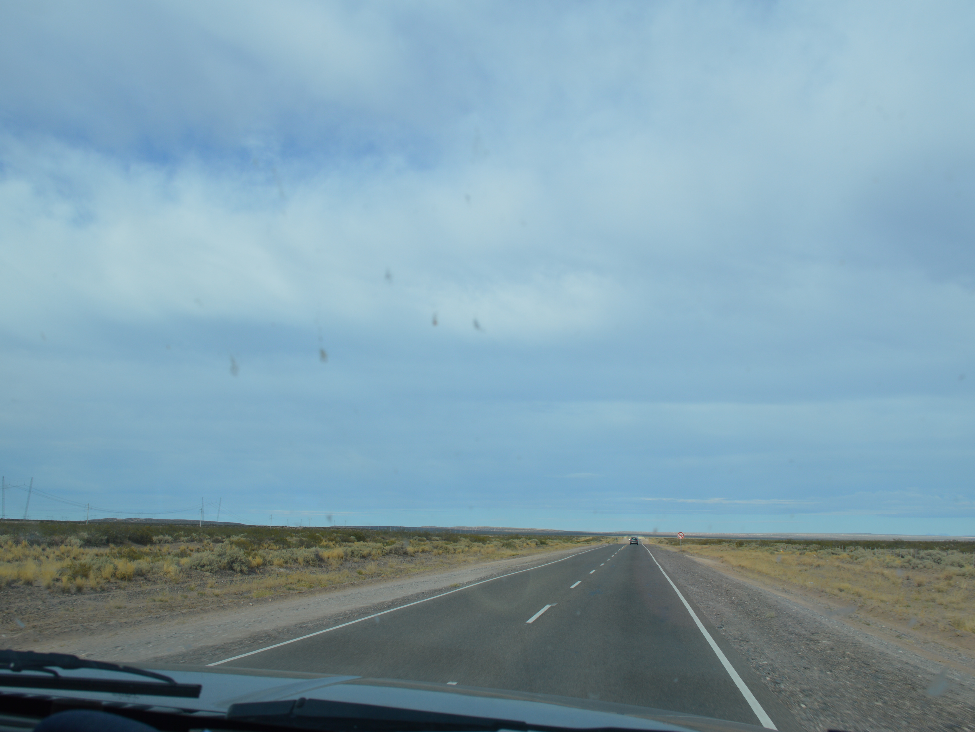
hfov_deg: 55.3
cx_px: 452
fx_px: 930
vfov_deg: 42.9
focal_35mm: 33
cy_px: 361
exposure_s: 1/250
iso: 100
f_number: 8
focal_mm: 20
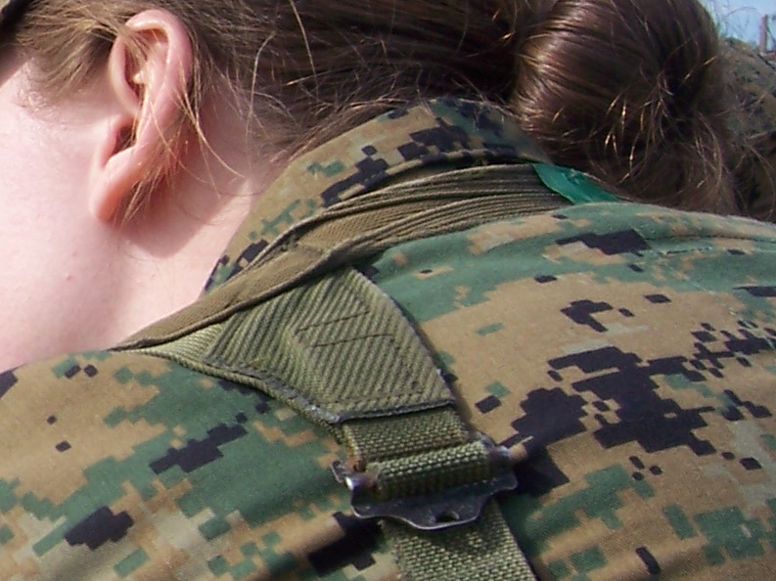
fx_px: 2622
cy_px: 331
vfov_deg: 12.6
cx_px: -423
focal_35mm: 117
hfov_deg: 15.4
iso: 80
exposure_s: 1/500
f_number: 4.5
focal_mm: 6.2
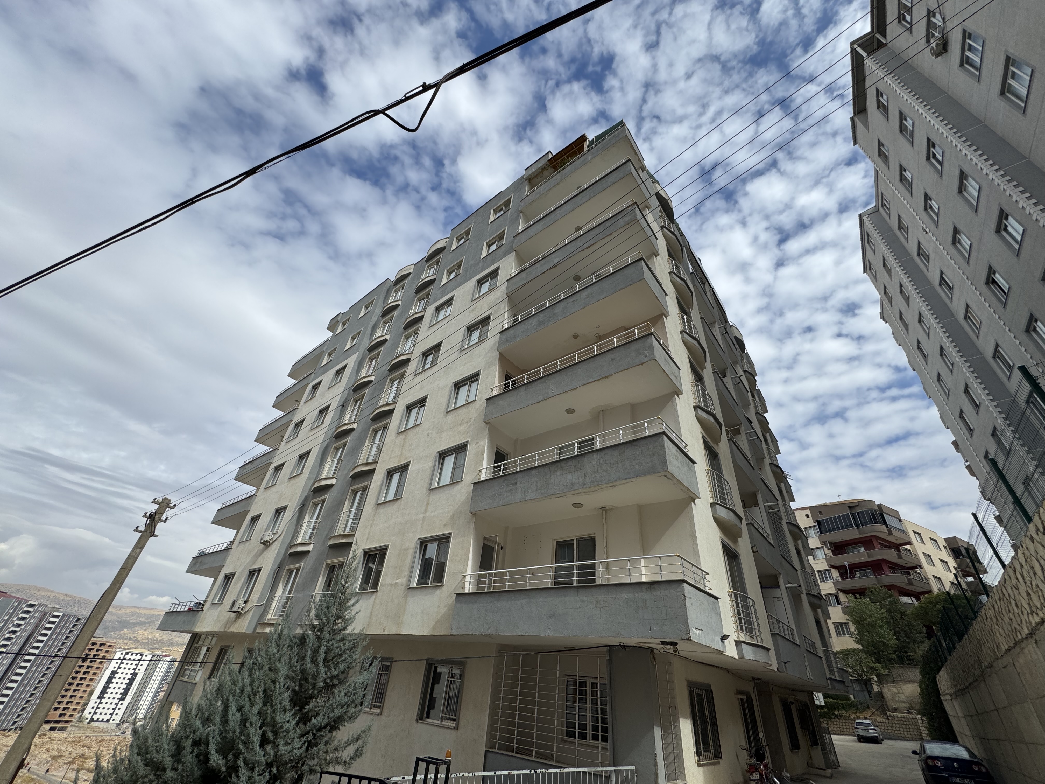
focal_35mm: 14
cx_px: 522
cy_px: 392
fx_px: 423
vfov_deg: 85.7
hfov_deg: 102.1
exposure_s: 1/1709
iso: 50
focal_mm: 2.22
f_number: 2.2
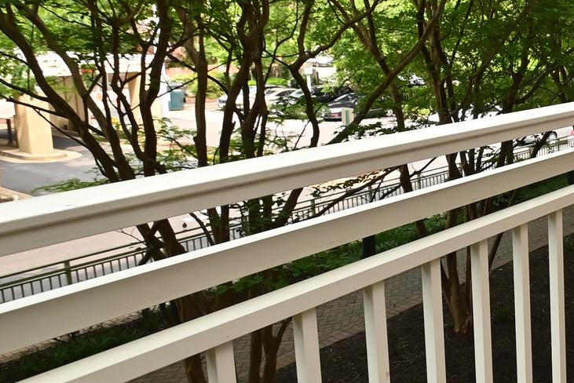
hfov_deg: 37.3
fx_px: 670
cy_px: 98
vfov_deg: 31.4
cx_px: 660
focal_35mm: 42
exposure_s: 1/200
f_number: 7.1
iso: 200
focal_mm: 10
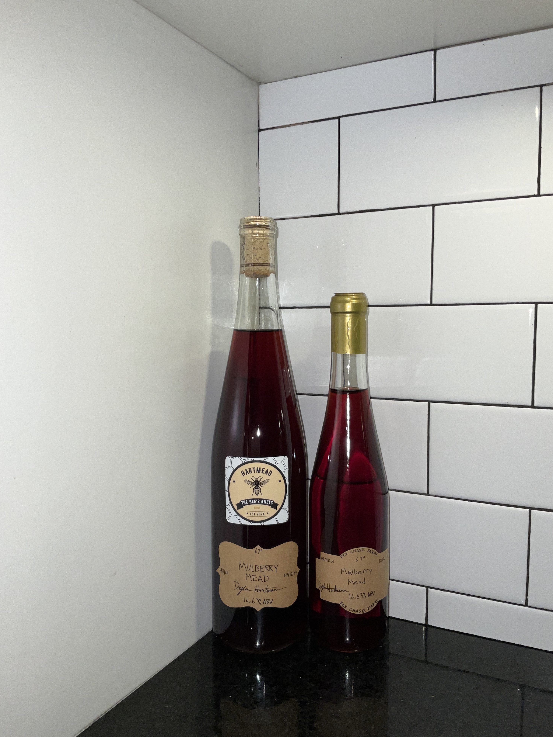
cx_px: 269
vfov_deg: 60.0
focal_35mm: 30
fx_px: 639
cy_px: 379
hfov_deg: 46.8
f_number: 1.8
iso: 16
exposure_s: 1/113
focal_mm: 3
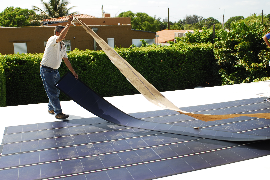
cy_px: 90
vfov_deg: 37.0
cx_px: 135
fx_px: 270
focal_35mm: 36
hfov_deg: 53.1
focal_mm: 24
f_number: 2.8
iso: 100
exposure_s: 1/1250
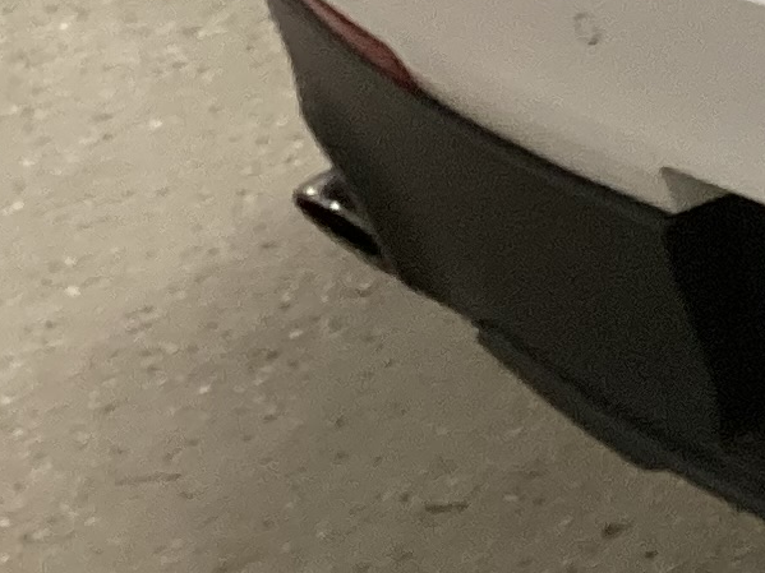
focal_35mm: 169
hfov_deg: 10.1
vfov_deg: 8.4
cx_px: 1903
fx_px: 3734
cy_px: -519
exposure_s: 1/50
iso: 125
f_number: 2.4
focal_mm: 3.3
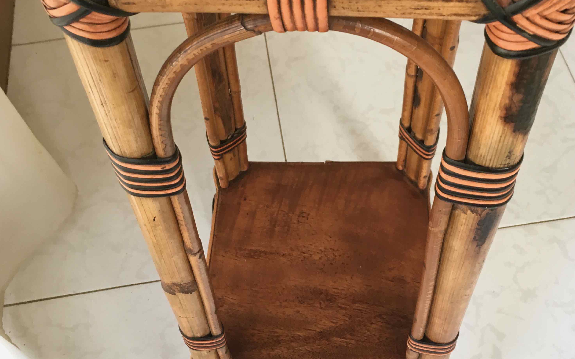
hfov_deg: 47.2
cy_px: 149
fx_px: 658
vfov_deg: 30.5
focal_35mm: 42
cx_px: 294
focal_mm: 4.15
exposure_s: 1/33
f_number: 2.2
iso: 100
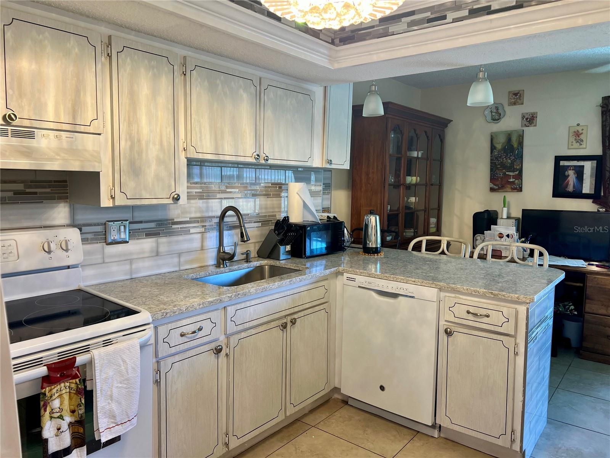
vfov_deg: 53.1
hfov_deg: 67.3
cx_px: 305
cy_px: 229
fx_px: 458
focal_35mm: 26
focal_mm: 5.7
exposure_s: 1/60
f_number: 1.5
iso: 64
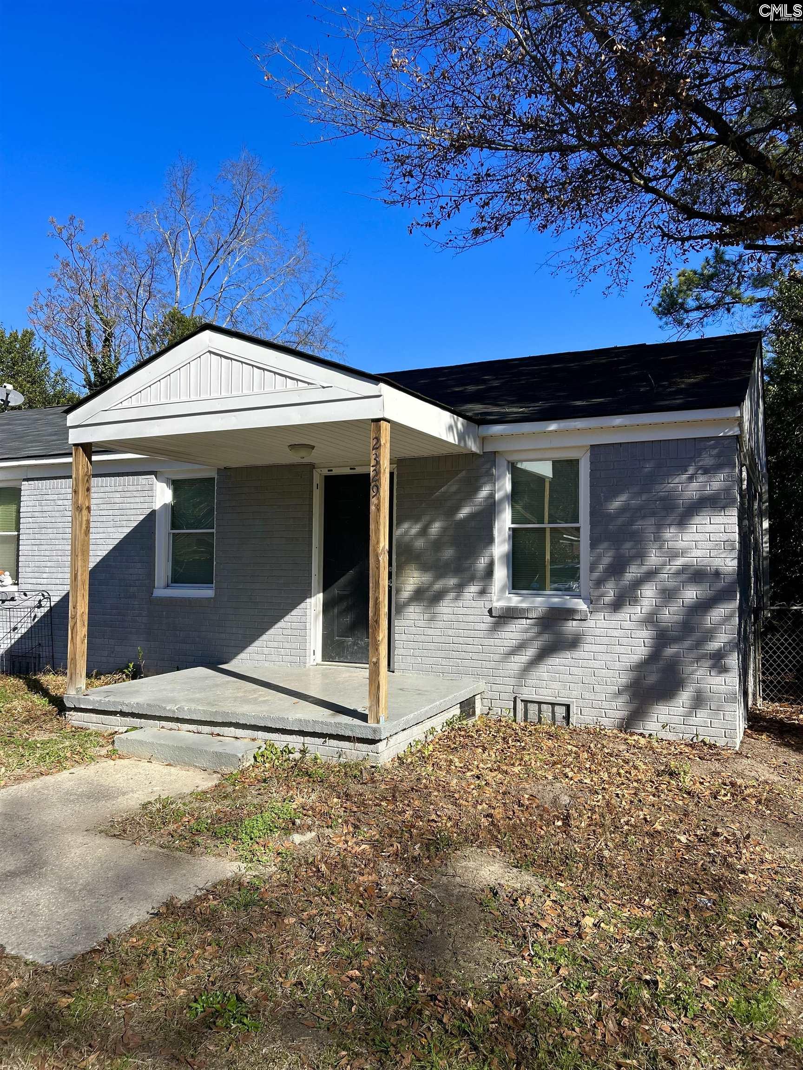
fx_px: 804
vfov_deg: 67.3
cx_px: 402
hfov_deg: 53.1
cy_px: 535
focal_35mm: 26
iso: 50
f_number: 1.5
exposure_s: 1/3257
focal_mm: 5.7
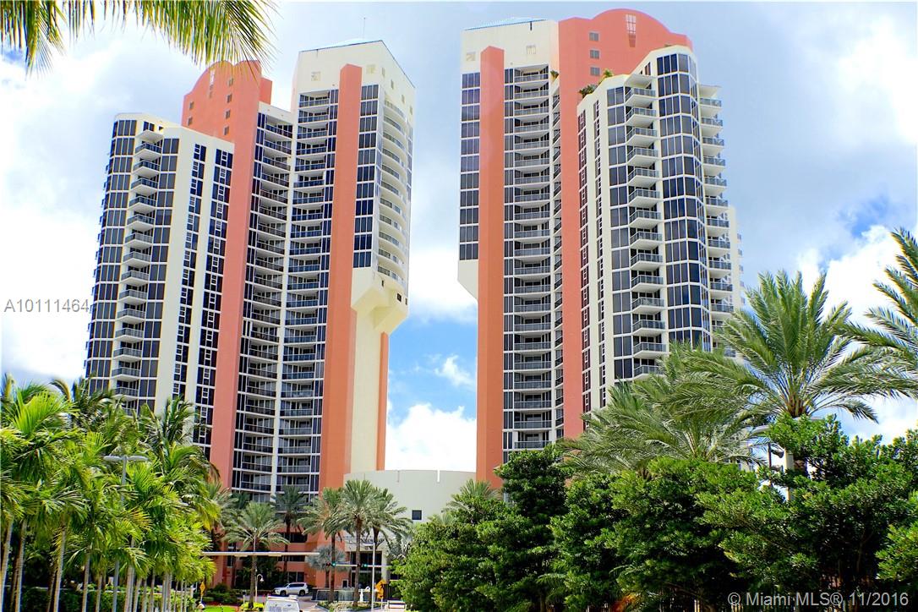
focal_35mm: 54
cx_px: 459
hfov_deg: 36.9
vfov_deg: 25.1
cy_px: 306
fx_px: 1377
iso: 100
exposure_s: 1/100
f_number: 13
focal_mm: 36
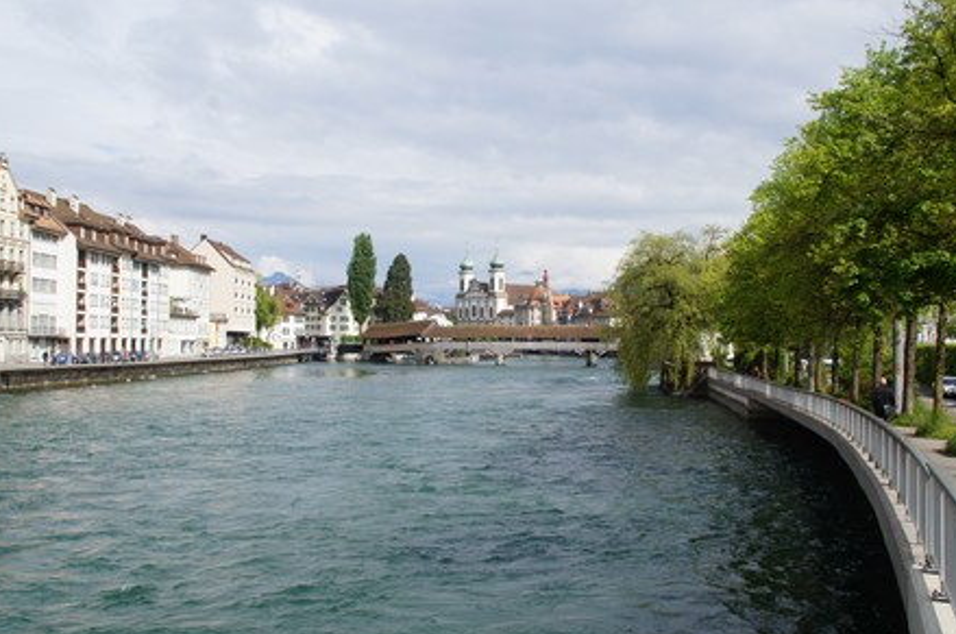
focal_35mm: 44
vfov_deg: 30.4
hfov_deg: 44.6
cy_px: 313
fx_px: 1166
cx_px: 477
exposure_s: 1/125
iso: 100
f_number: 13
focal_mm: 28
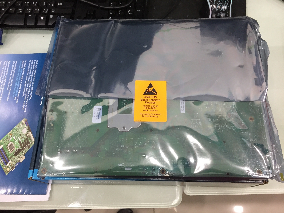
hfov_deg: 61.7
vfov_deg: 48.2
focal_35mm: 29
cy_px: 106
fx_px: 238
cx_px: 142
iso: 125
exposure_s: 1/33
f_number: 2.2
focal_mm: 4.15
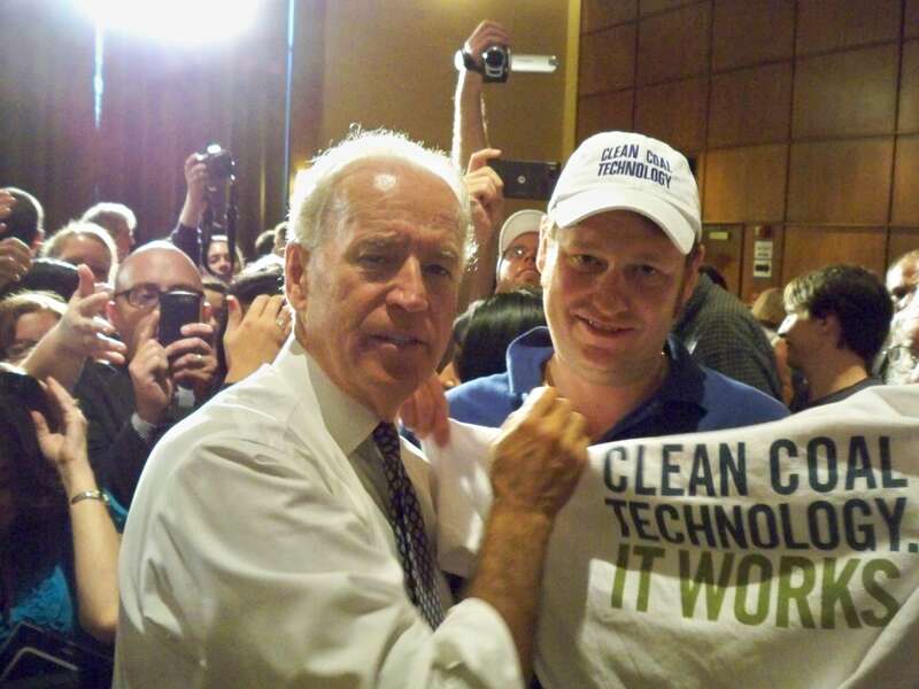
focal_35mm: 35
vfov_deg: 40.7
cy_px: 344
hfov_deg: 52.6
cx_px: 460
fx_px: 929
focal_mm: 6.3
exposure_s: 1/60
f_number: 3.1
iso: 1600
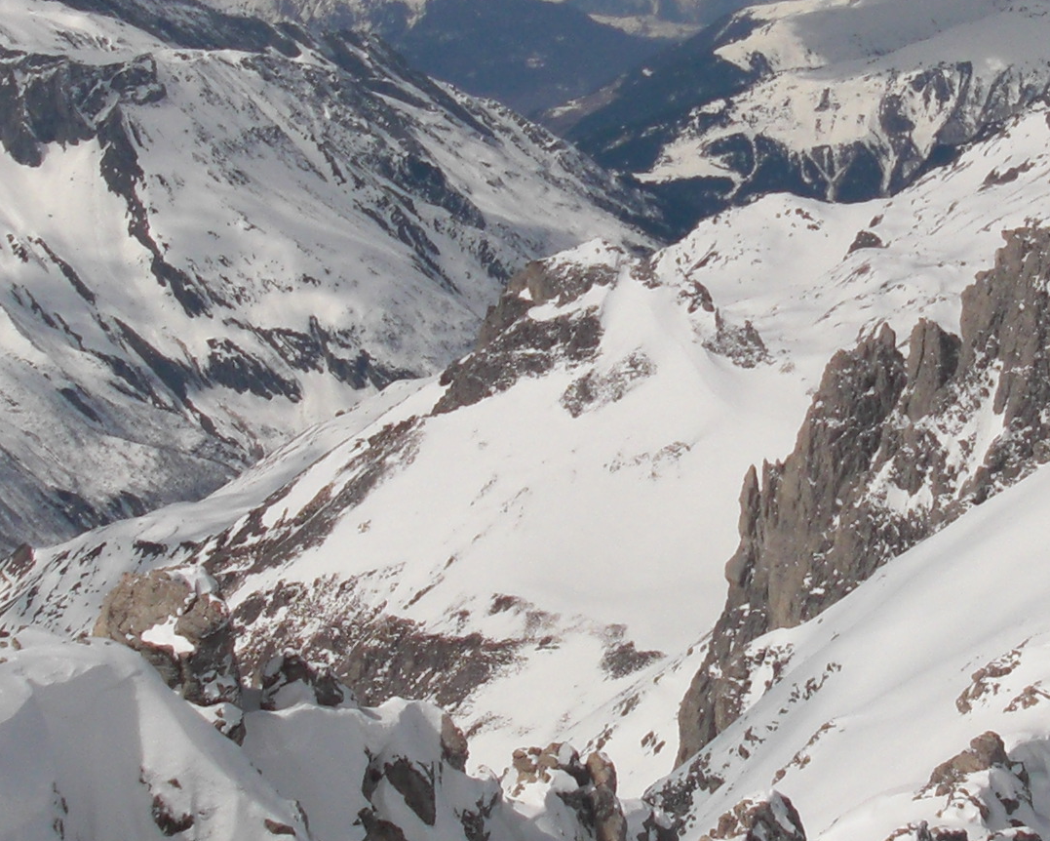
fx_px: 3699
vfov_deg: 12.9
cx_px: 778
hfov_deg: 16.1
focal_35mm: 119
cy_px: 251
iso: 50
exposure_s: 1/640
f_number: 7.9
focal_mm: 6.3
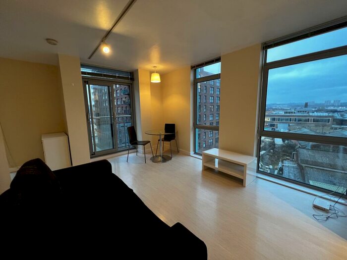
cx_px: 174
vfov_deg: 89.9
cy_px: 130
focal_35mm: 13
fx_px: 130
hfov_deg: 106.2
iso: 200
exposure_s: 1/50
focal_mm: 1.57
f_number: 1.8
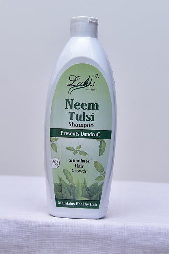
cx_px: 84
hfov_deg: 28.0
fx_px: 338
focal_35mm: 48
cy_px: 127
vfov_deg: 41.1
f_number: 4.5
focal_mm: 48
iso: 1250
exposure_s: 1/160
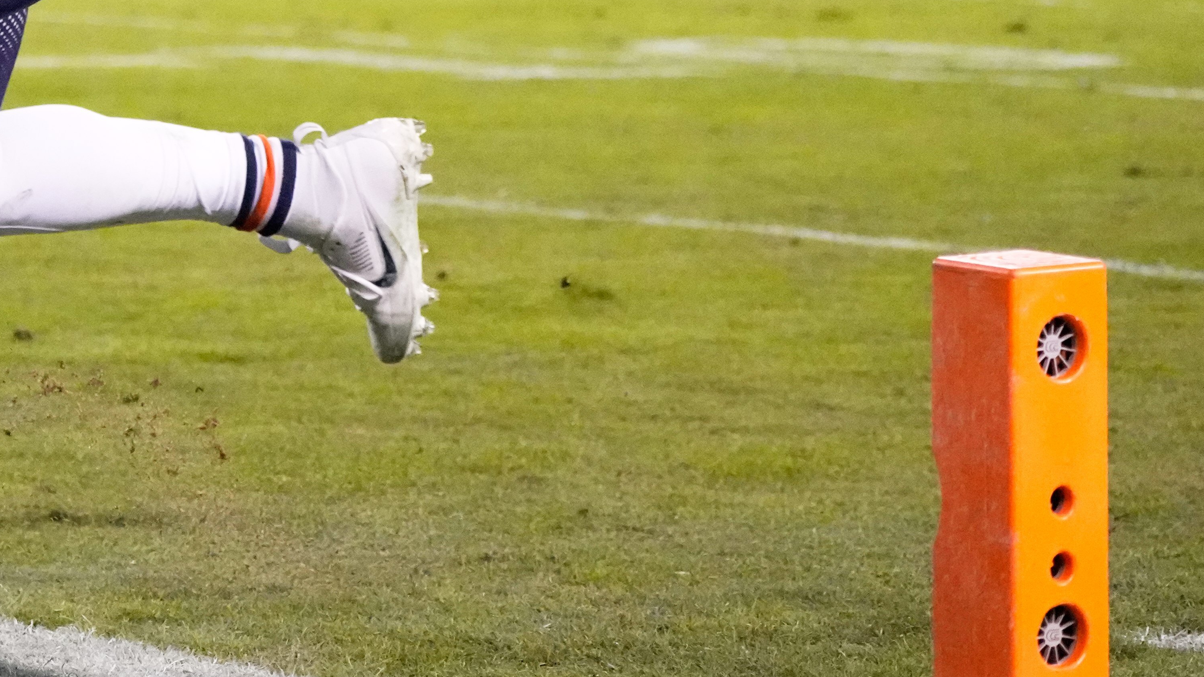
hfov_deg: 10.1
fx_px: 6736
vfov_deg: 5.7
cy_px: -219
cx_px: -208
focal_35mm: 211
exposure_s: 1/2000
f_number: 4
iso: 8000
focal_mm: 70
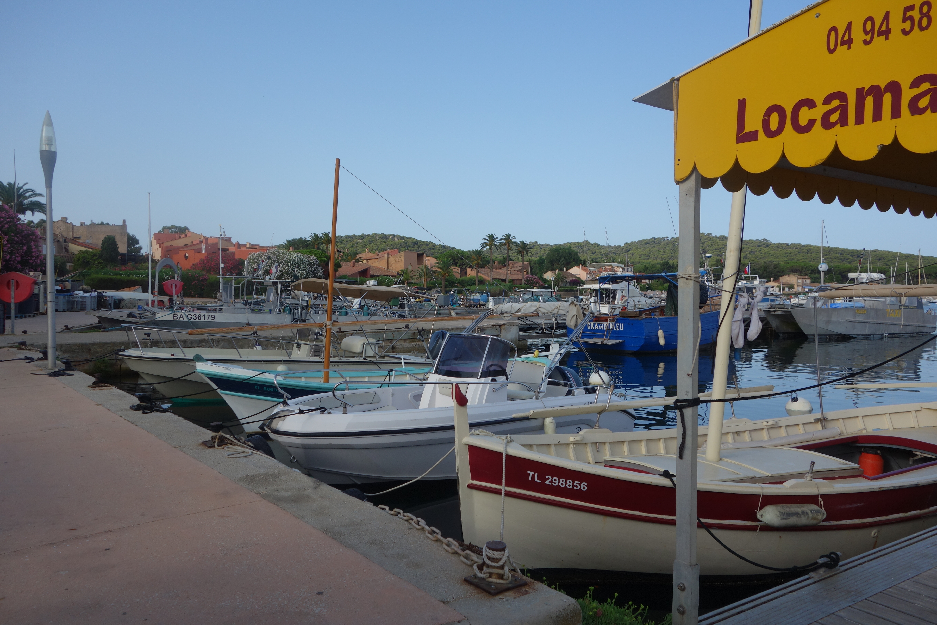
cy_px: 312
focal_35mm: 28
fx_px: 729
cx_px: 468
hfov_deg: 65.5
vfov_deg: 46.4
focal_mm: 10.4
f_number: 5.6
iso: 125
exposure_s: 1/400
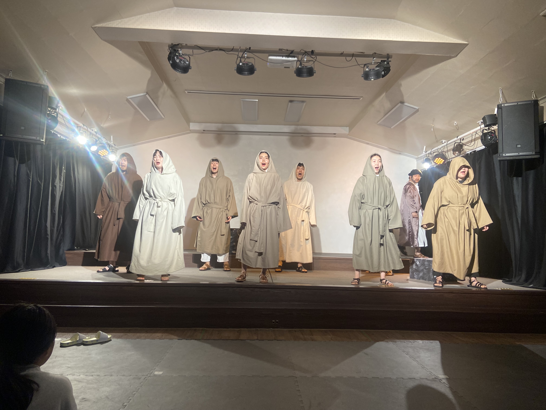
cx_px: 273
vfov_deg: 53.1
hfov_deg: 67.3
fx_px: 410
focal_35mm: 26
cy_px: 205
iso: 125
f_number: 1.8
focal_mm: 4.25
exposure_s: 1/79
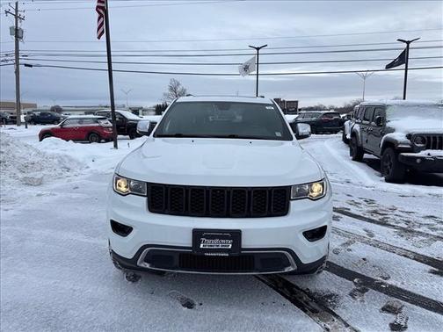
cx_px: 222
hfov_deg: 71.6
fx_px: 307
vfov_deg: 56.8
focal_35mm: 24
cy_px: 166
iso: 80
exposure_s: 1/1122
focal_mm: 6.76
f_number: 1.78
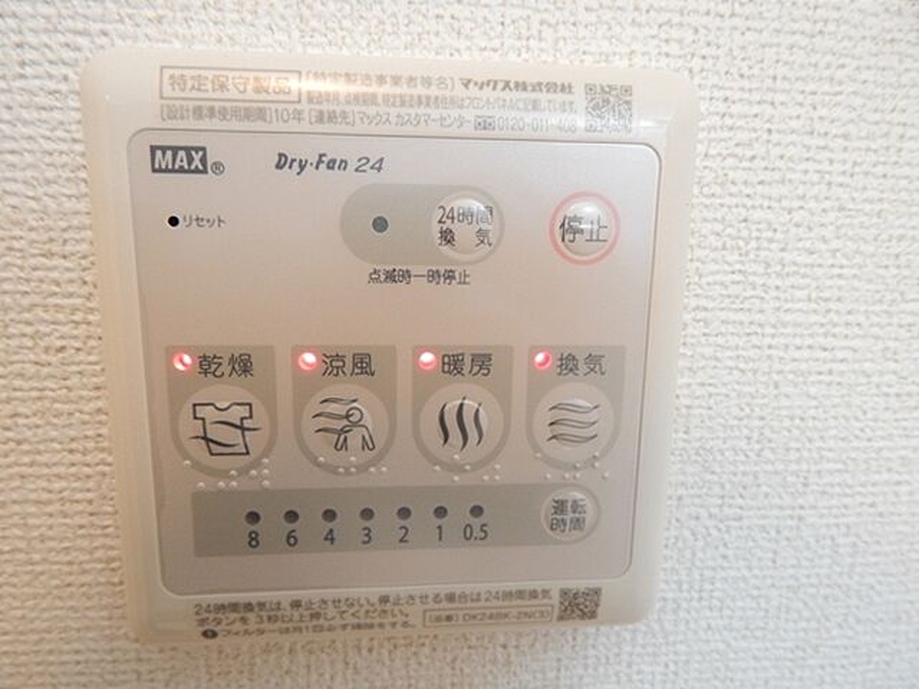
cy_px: 344
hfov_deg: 73.9
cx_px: 460
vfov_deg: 58.9
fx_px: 611
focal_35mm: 23
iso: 250
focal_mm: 4
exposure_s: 1/30
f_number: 3
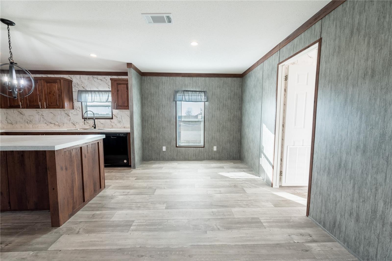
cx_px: 196
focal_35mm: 14
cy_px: 130
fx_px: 152
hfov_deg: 104.2
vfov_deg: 81.2
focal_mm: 14
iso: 250
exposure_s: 1/125
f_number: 8
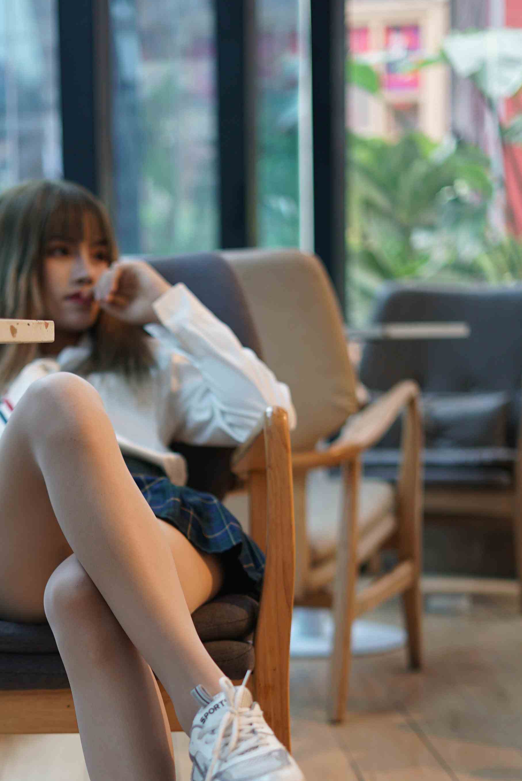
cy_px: 588
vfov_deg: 25.7
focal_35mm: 78
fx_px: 1694
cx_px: 122
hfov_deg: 17.4
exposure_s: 1/125
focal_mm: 50
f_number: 1.8
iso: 320
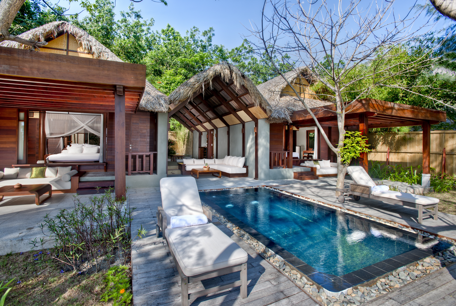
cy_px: 153
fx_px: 216
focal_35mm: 17
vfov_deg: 70.7
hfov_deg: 93.2
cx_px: 228
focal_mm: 17
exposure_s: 1/250
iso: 200
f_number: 7.1
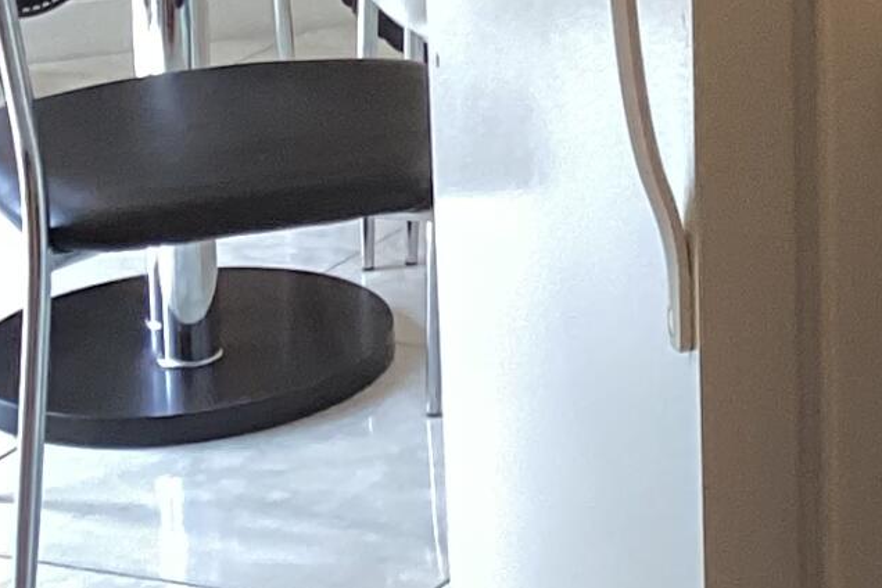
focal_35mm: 152
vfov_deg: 8.7
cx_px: 1710
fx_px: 3724
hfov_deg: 12.1
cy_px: -394
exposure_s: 1/60
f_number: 2.4
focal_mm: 3.3
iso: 160
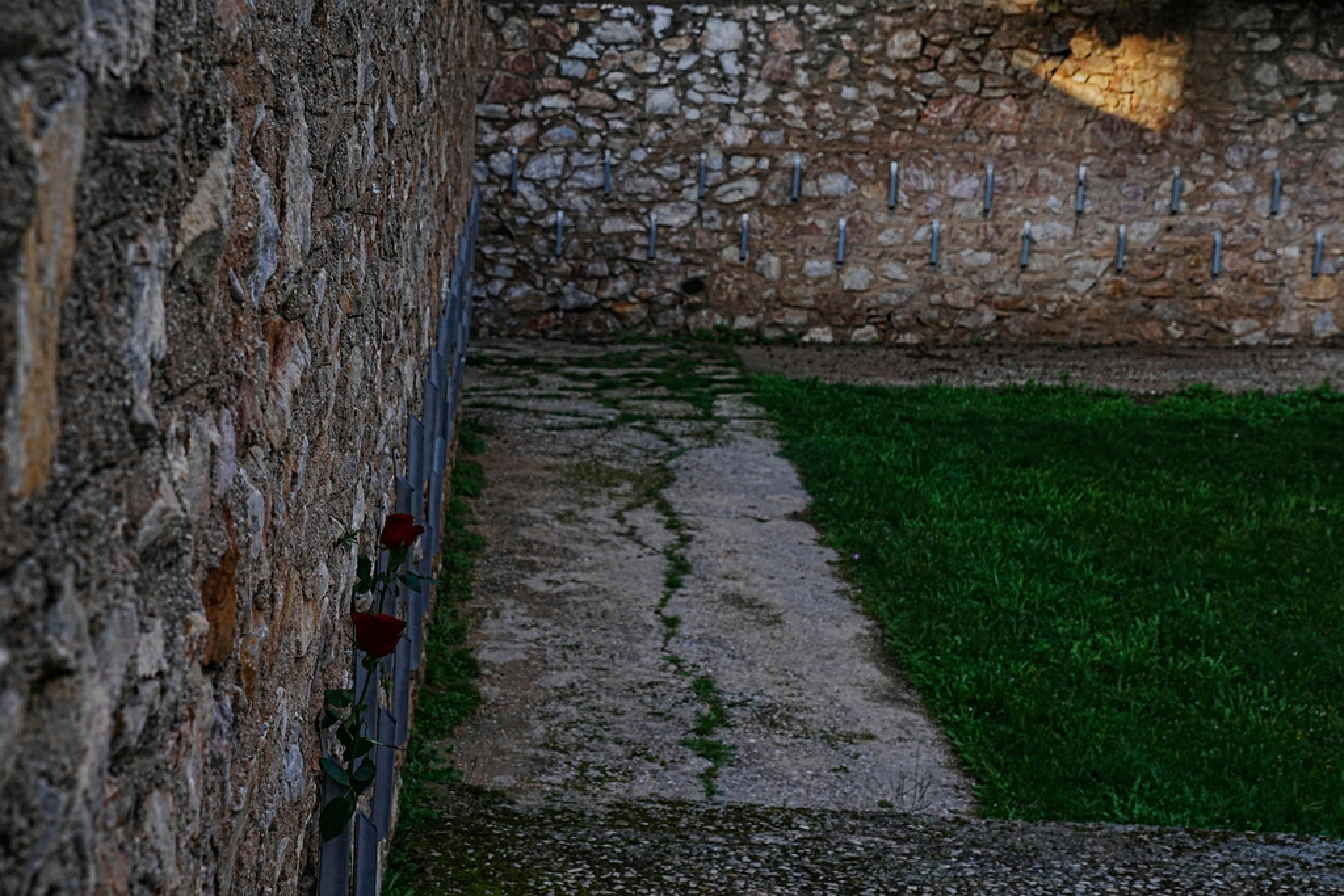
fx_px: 2614
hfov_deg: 28.8
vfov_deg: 19.5
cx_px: 672
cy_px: 448
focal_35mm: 70
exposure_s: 1/200
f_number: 10
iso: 400
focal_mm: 70
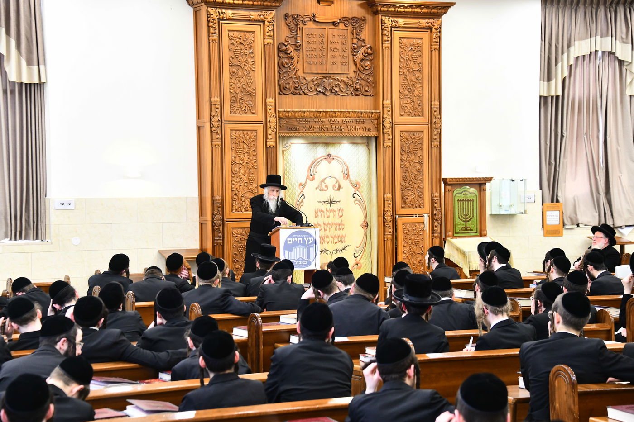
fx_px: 1444
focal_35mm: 82
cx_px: 317
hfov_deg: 24.8
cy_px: 211
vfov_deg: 16.6
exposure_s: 1/160
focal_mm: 82
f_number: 5.6
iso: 3200
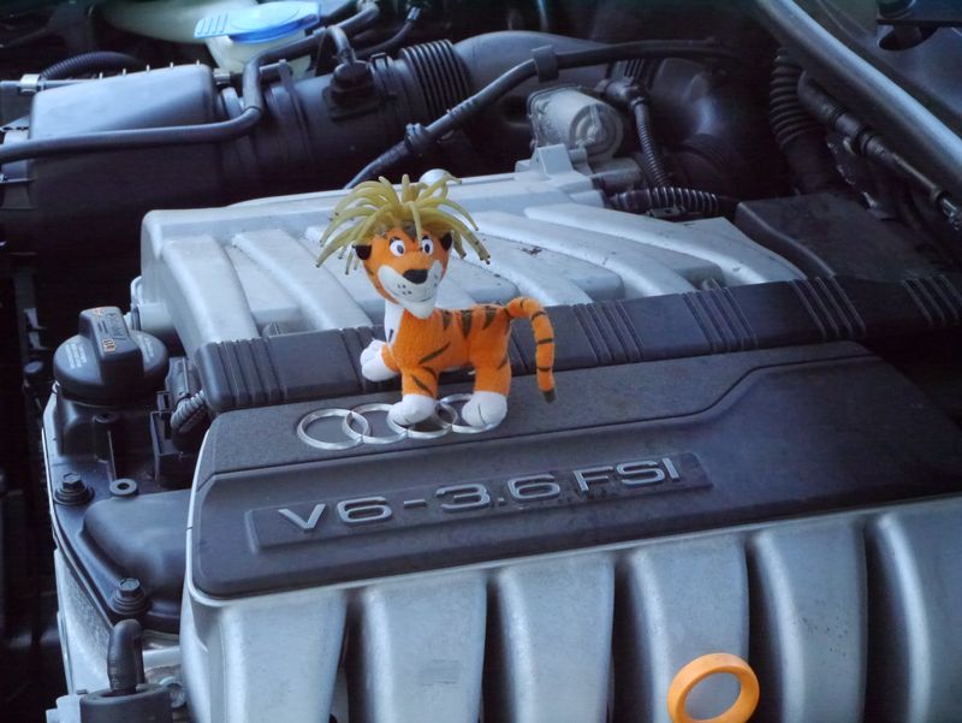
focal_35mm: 68
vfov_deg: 21.6
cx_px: 481
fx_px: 1891
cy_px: 362
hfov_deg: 28.5
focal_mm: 34
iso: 6400
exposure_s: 1/125
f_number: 14
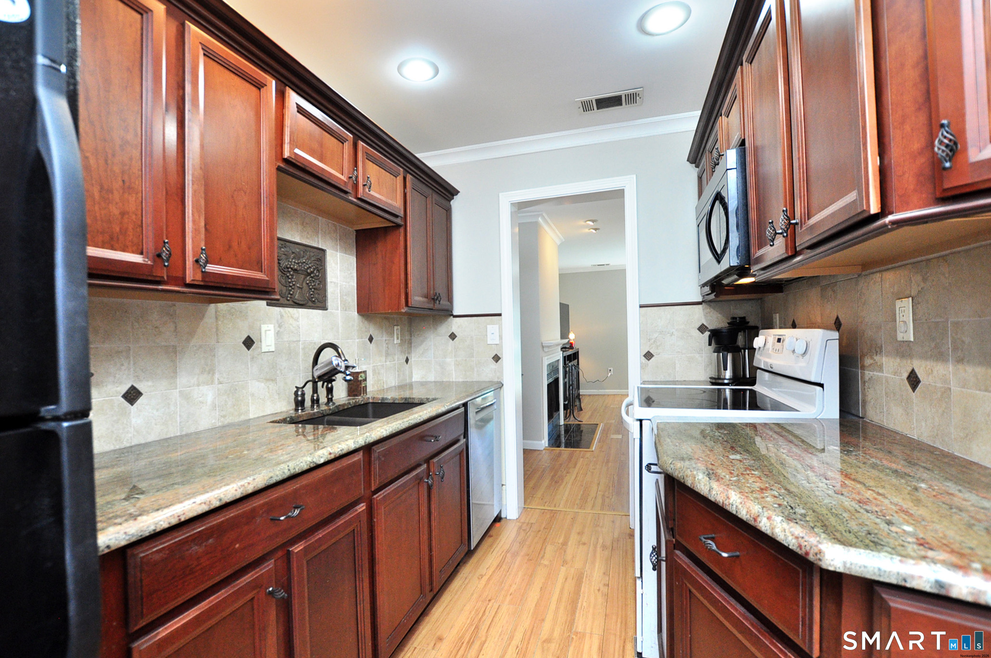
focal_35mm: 15
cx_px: 496
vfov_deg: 77.2
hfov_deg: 100.5
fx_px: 412
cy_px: 329
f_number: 4.5
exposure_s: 1/60
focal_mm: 10
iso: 800
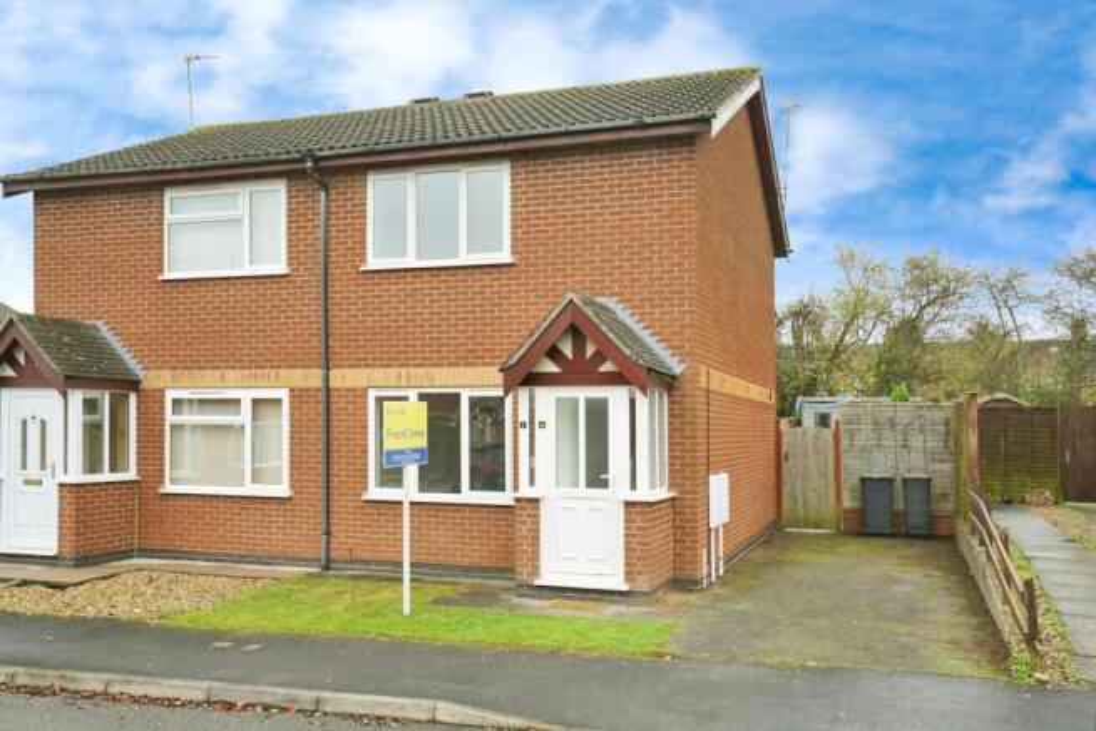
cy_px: 366
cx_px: 548
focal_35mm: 33
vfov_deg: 40.0
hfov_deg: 57.2
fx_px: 1005
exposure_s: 1/320
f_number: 8
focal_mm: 33
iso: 2000
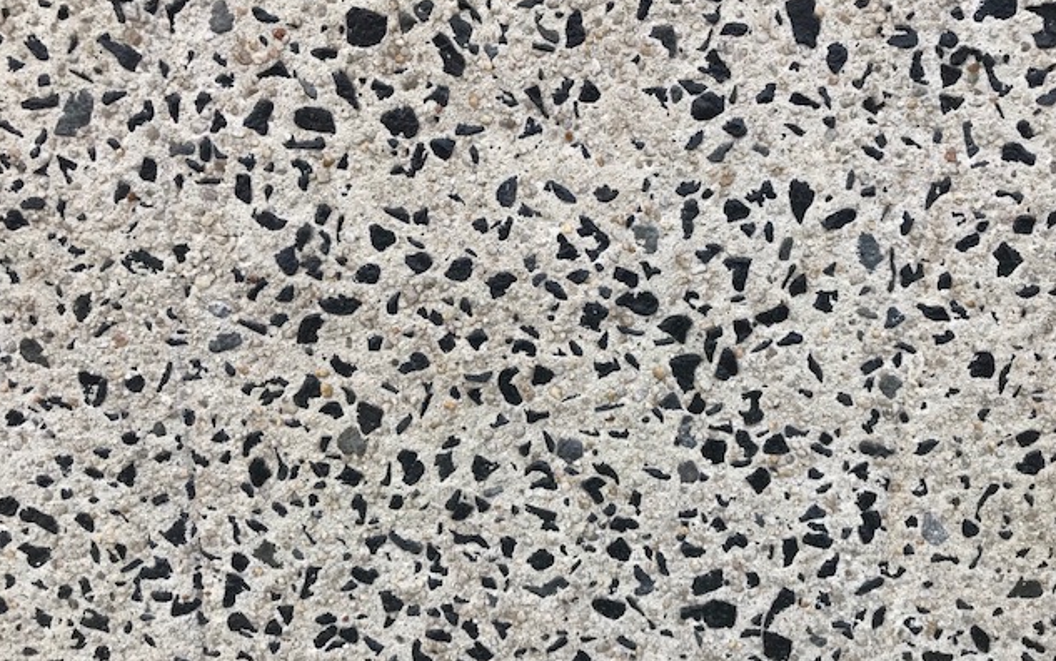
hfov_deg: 62.9
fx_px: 864
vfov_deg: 41.7
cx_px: 529
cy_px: 274
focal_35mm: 30
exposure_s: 1/100
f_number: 1.8
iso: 25
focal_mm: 3.99
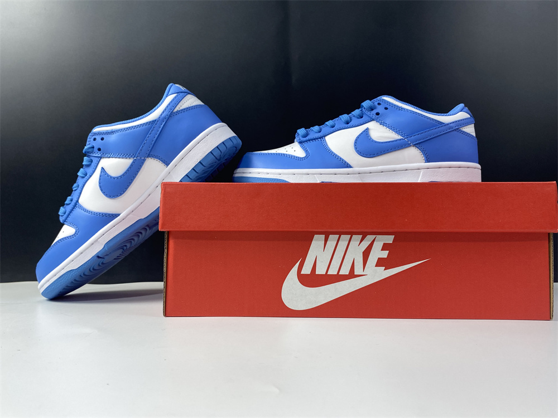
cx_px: 279
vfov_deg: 53.1
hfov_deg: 67.3
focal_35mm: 26
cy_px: 209
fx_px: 419
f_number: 1.8
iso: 80
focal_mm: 4.25
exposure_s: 1/100
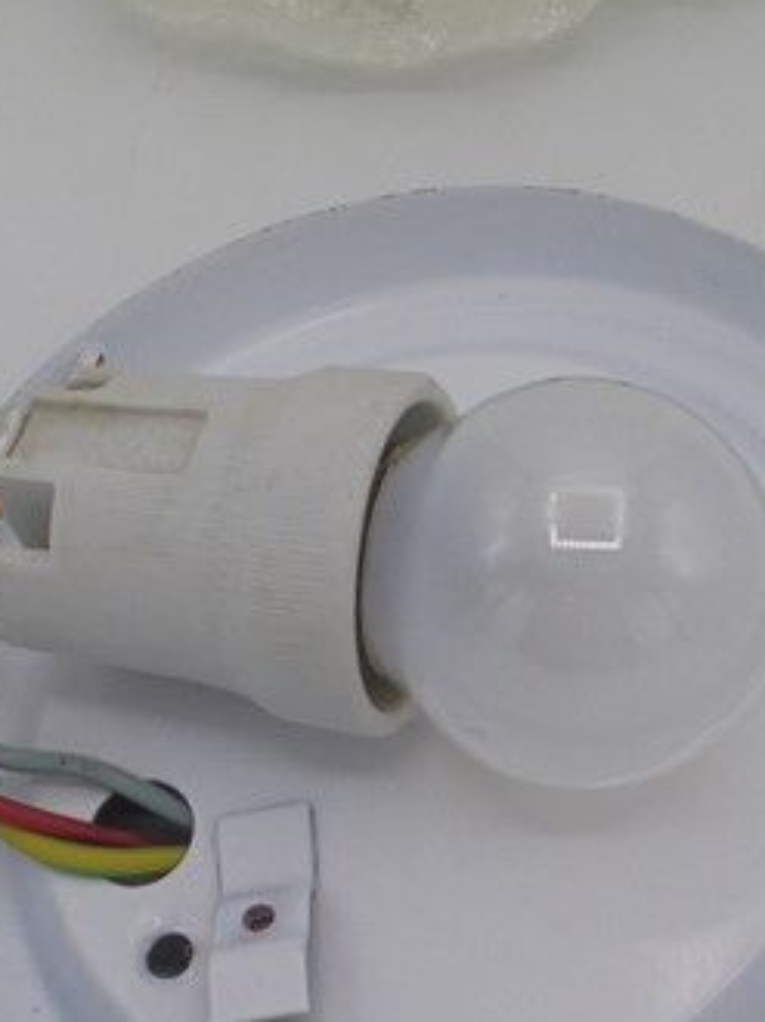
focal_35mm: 71
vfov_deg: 26.7
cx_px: 404
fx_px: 2095
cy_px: 152
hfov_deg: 20.7
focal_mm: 4.6
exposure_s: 1/640
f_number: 3.5
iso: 100
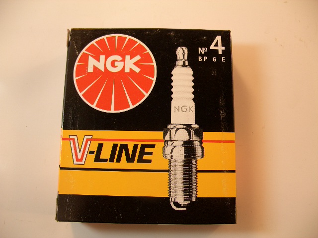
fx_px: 303
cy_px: 119
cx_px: 159
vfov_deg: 42.9
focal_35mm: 33
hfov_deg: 55.4
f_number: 2.8
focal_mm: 7.1
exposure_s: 1/160
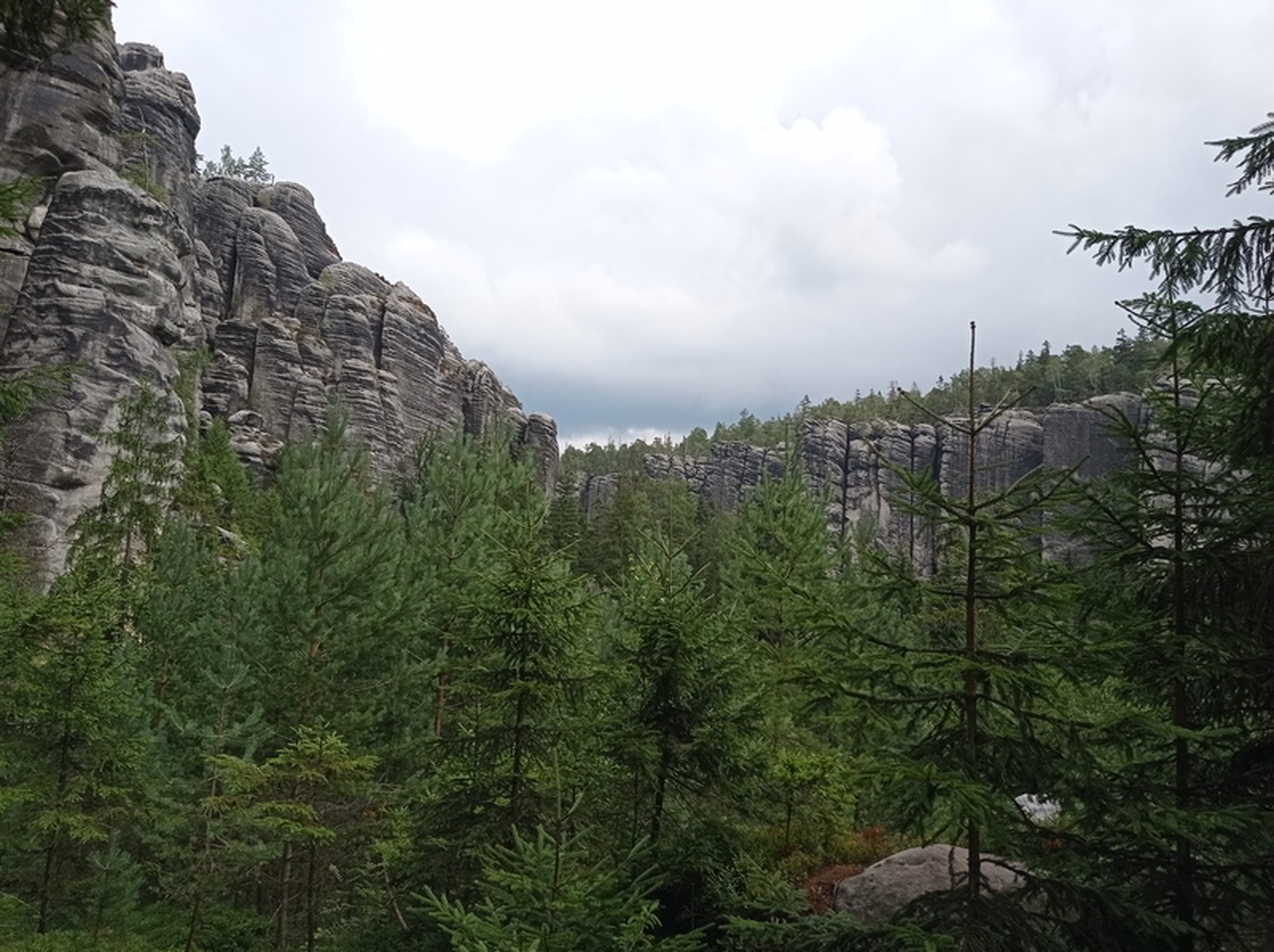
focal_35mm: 28
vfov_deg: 49.7
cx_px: 637
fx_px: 1029
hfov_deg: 63.5
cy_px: 476
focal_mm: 4.74
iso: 108
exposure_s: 1/2817
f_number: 1.79
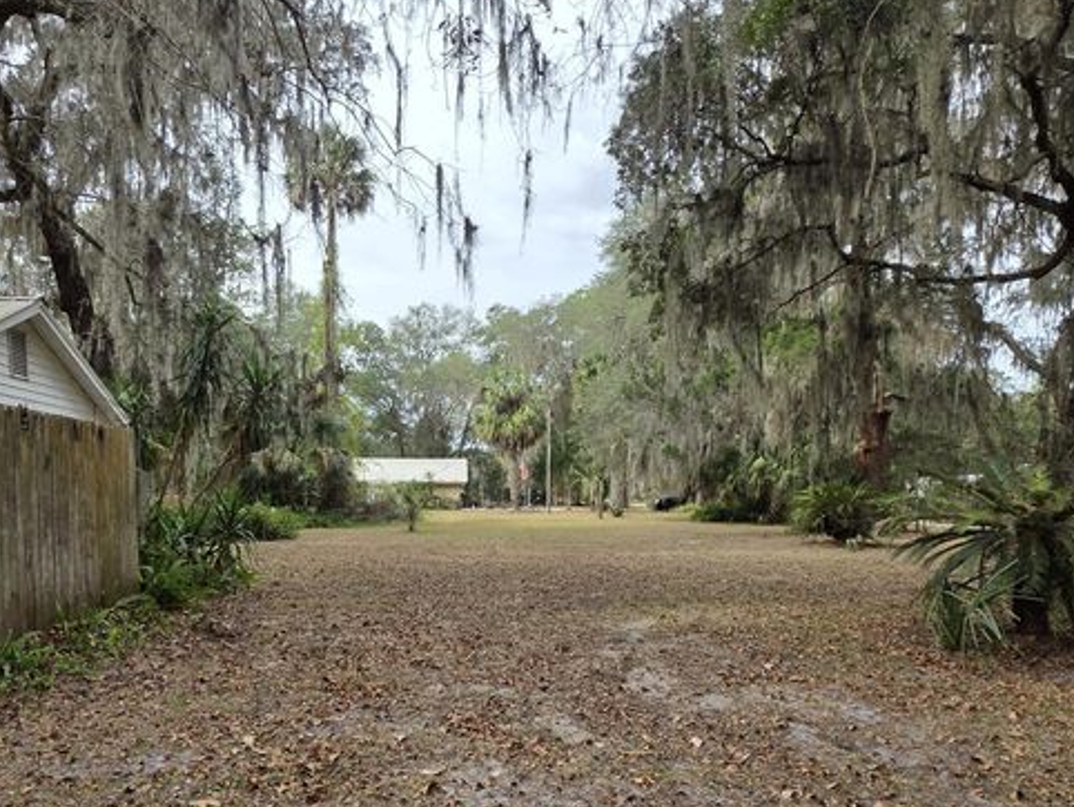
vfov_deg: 57.6
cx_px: 471
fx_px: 714
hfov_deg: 73.6
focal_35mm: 23
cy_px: 537
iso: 40
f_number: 1.9
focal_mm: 2.2
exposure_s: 1/633
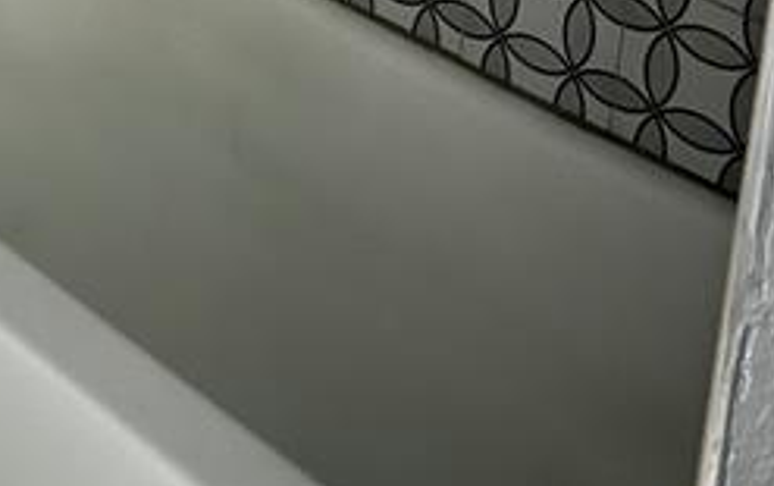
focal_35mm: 79
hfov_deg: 25.4
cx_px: 100
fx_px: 1668
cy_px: -423
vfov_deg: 14.3
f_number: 1.78
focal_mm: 6.86
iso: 2000
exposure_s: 1/5
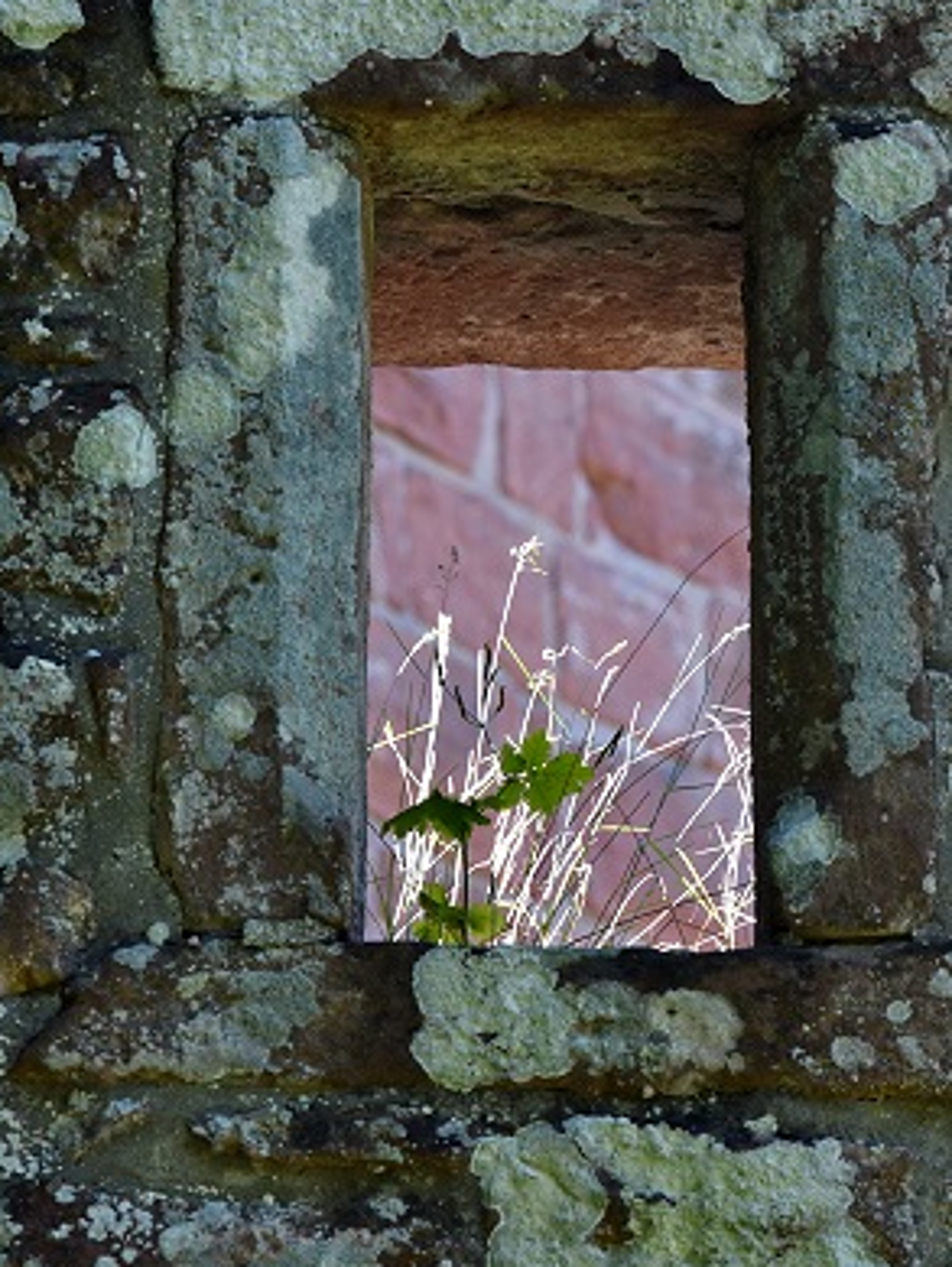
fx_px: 16190
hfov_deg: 3.4
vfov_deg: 4.5
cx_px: 476
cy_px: 590
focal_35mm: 442
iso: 360
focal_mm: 270
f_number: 11
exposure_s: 1/125
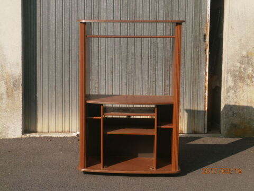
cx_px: 127
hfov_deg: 32.2
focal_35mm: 60
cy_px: 96
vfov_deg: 24.4
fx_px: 440
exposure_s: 1/800
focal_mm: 10.7
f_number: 3.9
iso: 100
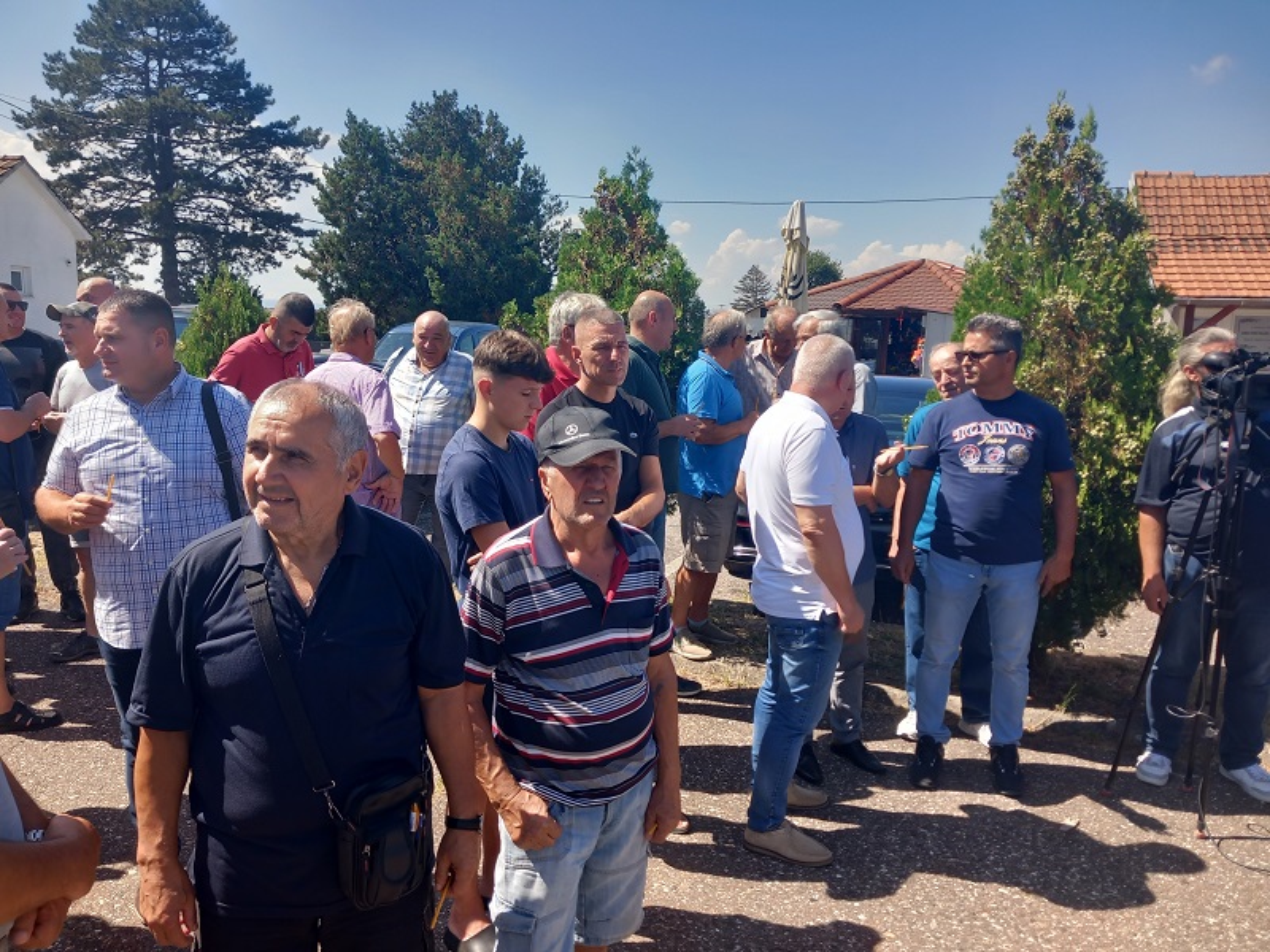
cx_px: 635
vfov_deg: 51.4
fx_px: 991
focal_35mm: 27
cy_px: 476
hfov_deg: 65.3
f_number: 1.8
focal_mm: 4
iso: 20
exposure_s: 1/206
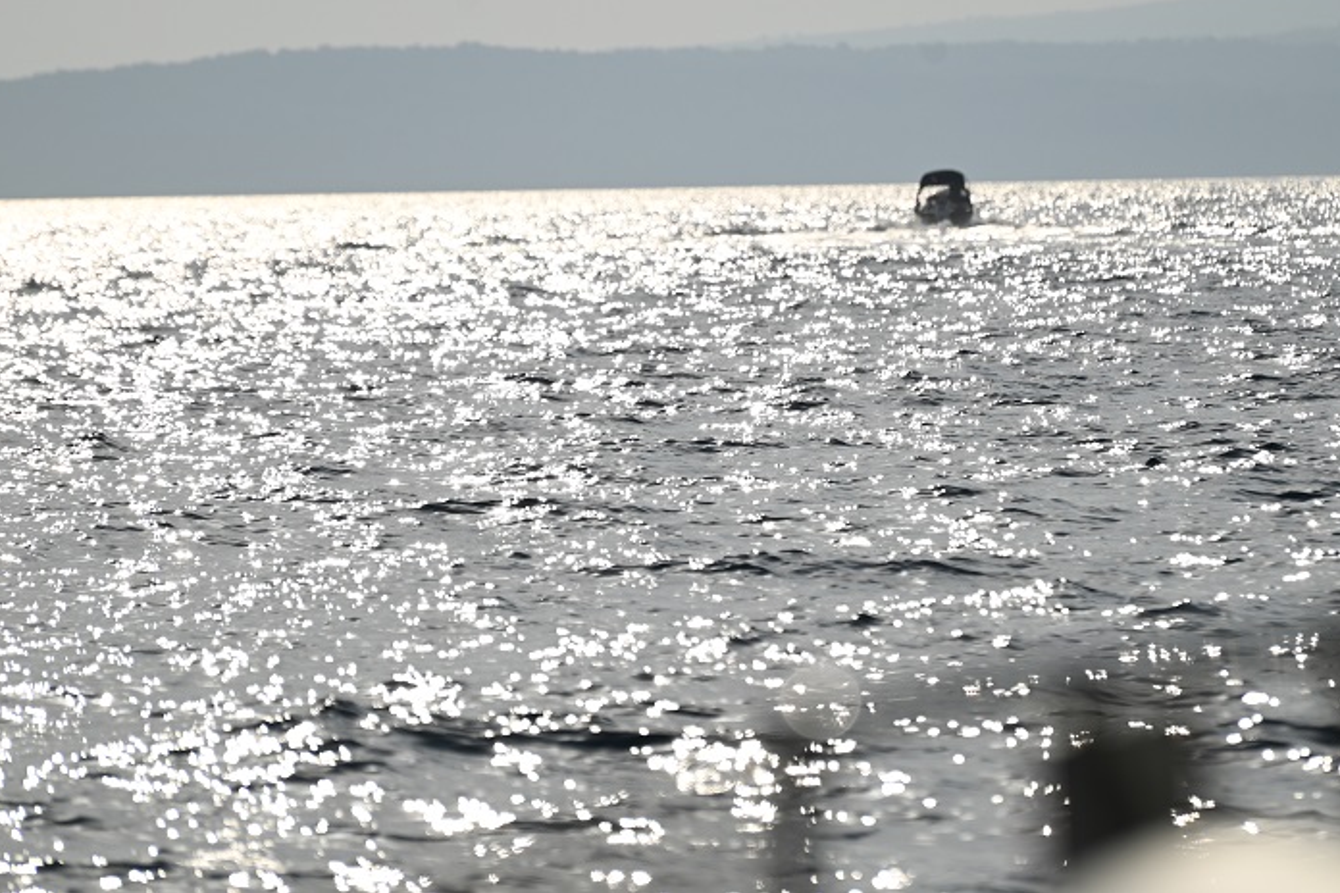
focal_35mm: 388
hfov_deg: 5.3
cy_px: 253
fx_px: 14441
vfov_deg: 3.5
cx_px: 755
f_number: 5.6
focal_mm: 270
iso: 100
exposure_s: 1/2500
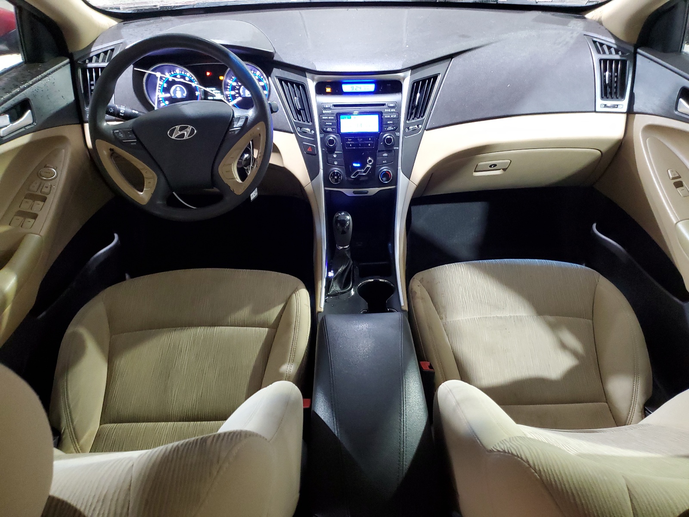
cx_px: 344
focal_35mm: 26
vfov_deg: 53.1
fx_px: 518
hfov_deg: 67.3
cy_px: 258
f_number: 1.5
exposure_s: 1/15
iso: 344
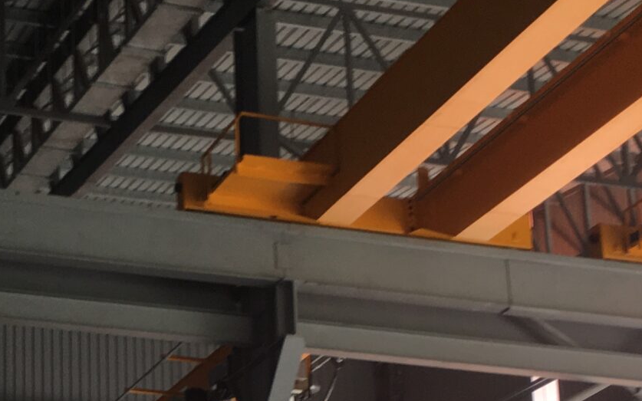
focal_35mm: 94
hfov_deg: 21.6
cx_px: 57
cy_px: 483
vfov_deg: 13.5
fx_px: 1645
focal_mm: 4.15
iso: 40
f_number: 2.2
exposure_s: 1/100
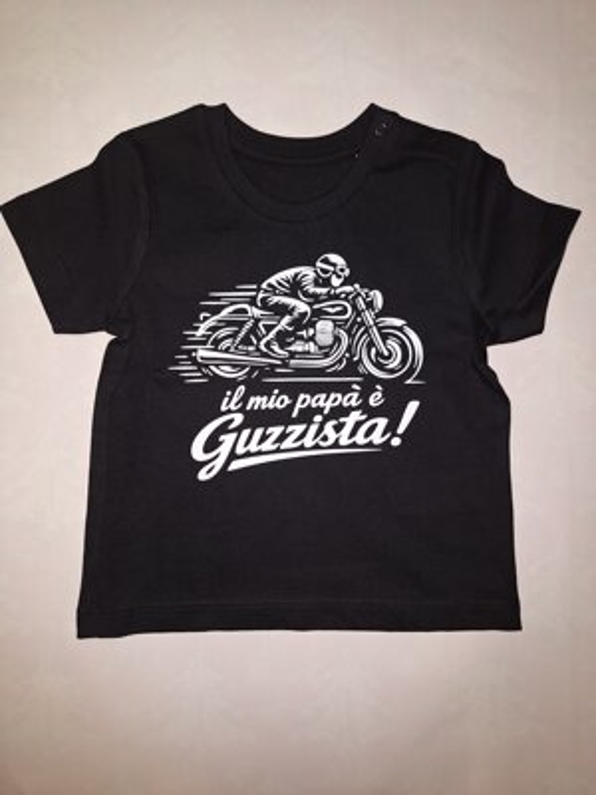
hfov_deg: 58.9
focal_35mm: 23
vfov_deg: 73.9
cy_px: 398
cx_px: 298
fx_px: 528
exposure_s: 1/50
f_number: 1.8
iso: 64
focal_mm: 5.54
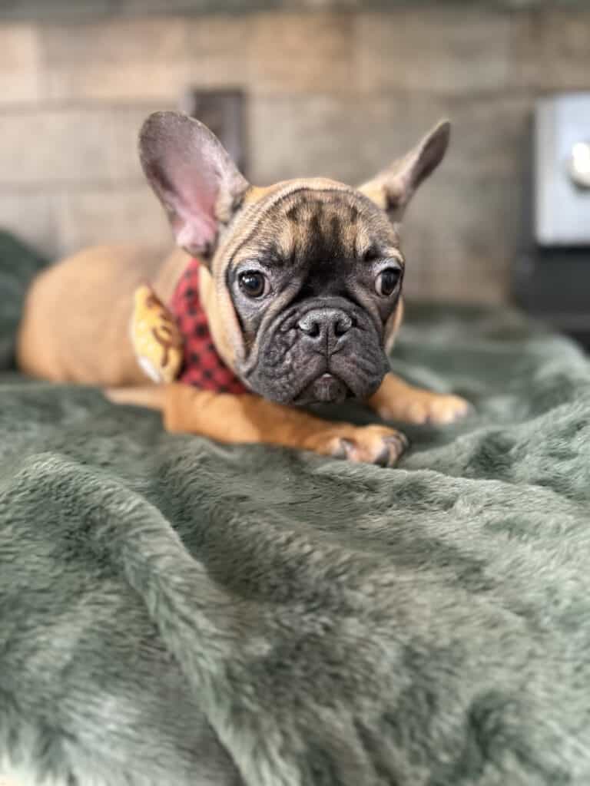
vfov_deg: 71.6
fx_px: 545
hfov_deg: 56.8
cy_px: 393
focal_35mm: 24
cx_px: 295
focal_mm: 6.76
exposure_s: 1/60
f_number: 1.78
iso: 800
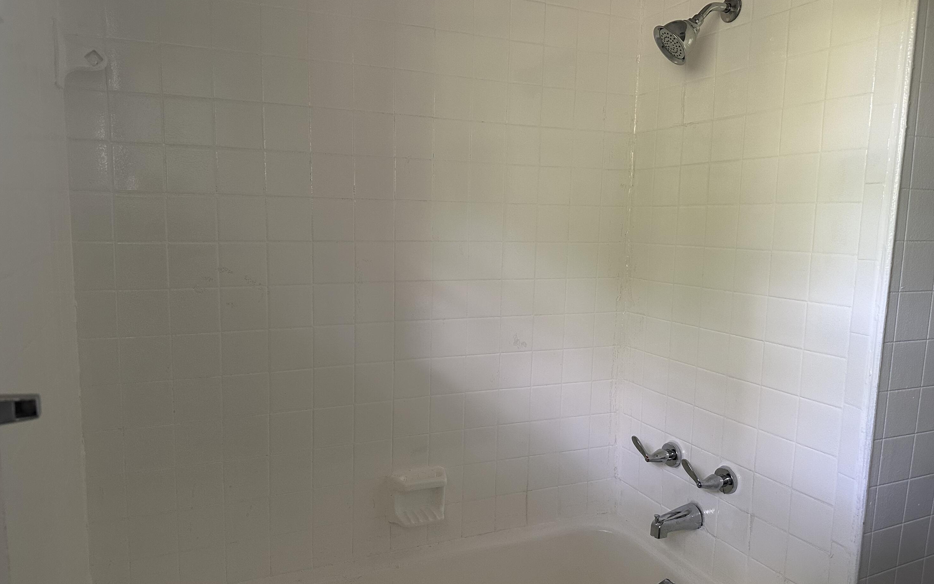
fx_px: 662
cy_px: 303
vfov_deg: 47.6
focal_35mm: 26
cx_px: 465
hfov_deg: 70.4
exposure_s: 1/60
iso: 250
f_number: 1.78
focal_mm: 6.86
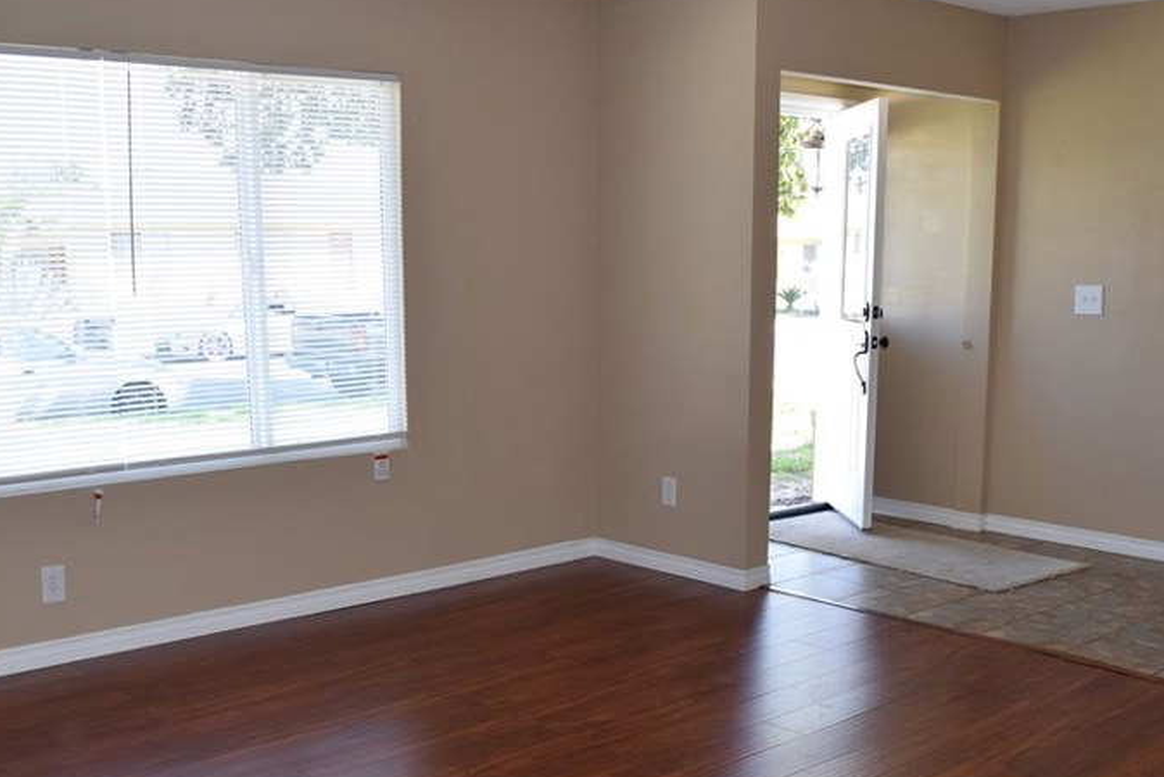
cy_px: 564
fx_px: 1326
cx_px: 615
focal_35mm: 41
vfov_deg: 32.2
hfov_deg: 47.4
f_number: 5.6
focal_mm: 18
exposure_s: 1/125
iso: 640
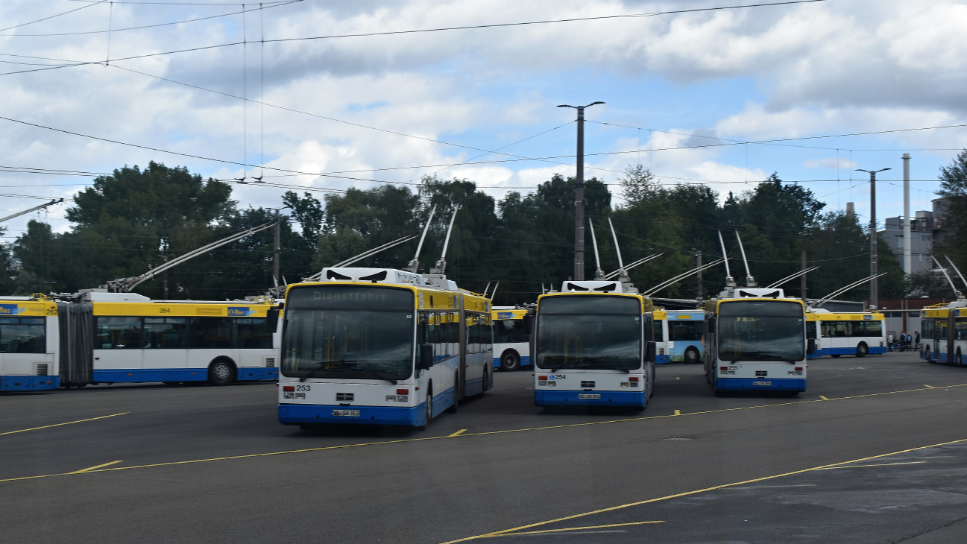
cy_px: 244
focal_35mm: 63
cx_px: 483
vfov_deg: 19.1
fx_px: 1616
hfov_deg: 33.3
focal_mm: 40
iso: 200
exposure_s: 1/400
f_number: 10
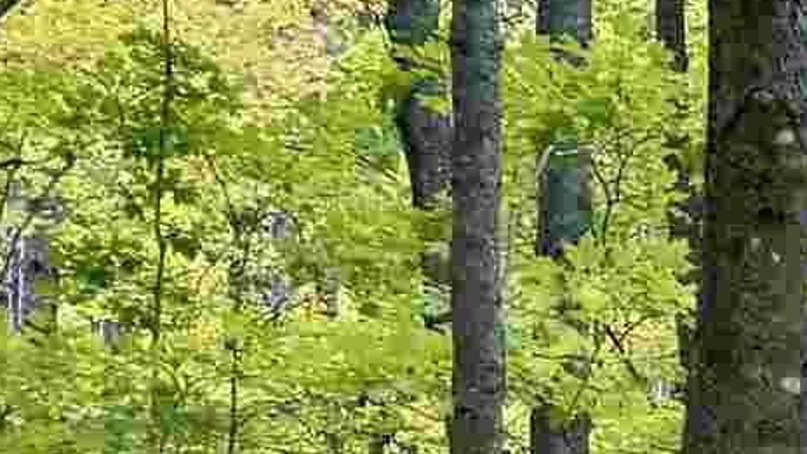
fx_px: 3702
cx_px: 2191
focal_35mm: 173
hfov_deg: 10.1
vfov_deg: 6.8
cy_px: 962
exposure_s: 1/121
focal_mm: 6.76
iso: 64
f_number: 1.78
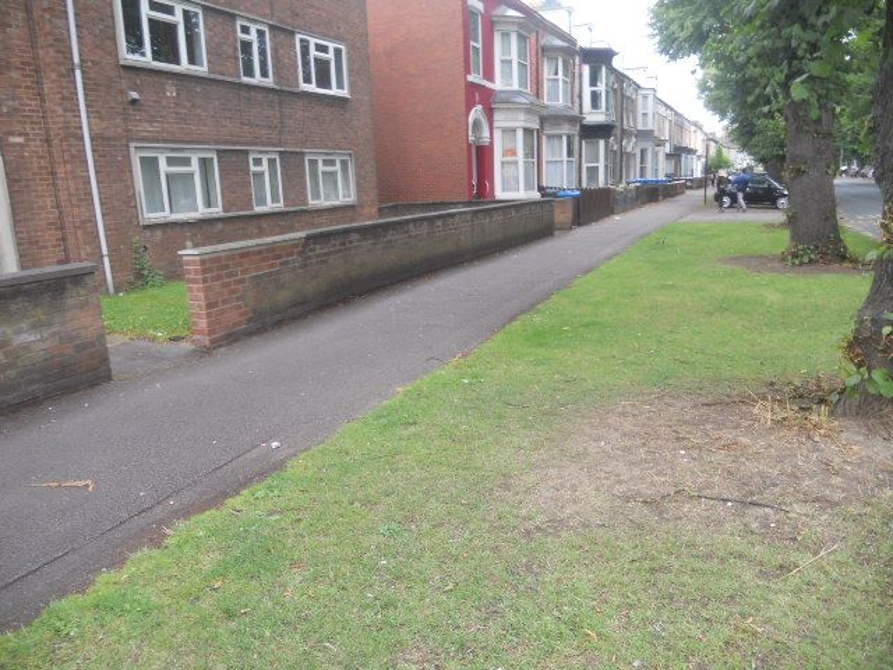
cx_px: 446
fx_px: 697
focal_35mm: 27
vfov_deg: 51.4
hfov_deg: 65.3
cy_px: 335
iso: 80
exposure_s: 1/60
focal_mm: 4.9
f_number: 3.2
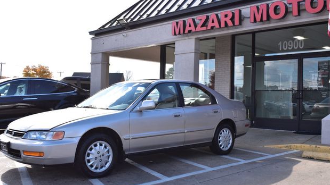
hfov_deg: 51.6
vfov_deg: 30.4
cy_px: 98
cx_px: 168
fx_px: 341
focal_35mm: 39
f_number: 10
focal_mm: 24
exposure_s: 1/320
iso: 400
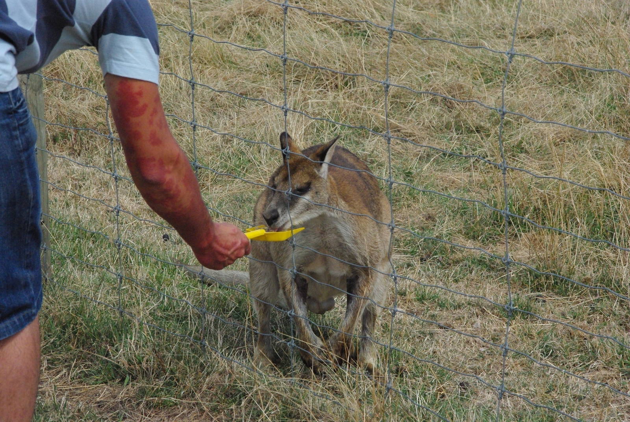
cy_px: 211
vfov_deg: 9.9
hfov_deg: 14.7
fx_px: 2435
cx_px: 315
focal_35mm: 139
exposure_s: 1/1500
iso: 1600
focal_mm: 93
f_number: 11
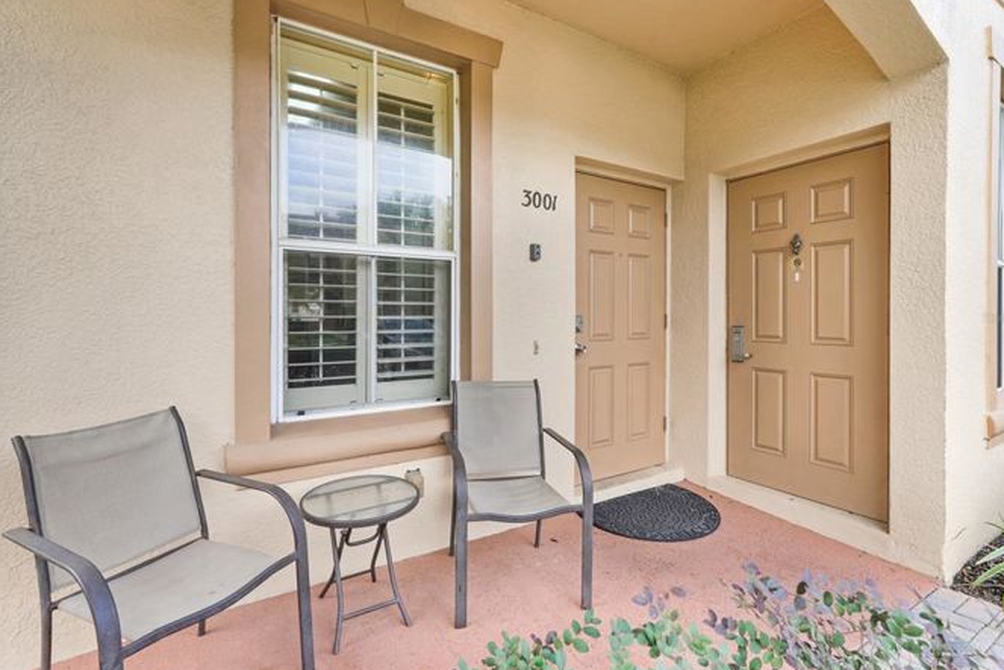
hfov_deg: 93.3
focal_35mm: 17
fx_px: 474
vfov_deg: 70.4
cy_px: 318
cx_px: 508
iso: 250
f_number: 9
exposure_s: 1/60
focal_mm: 16
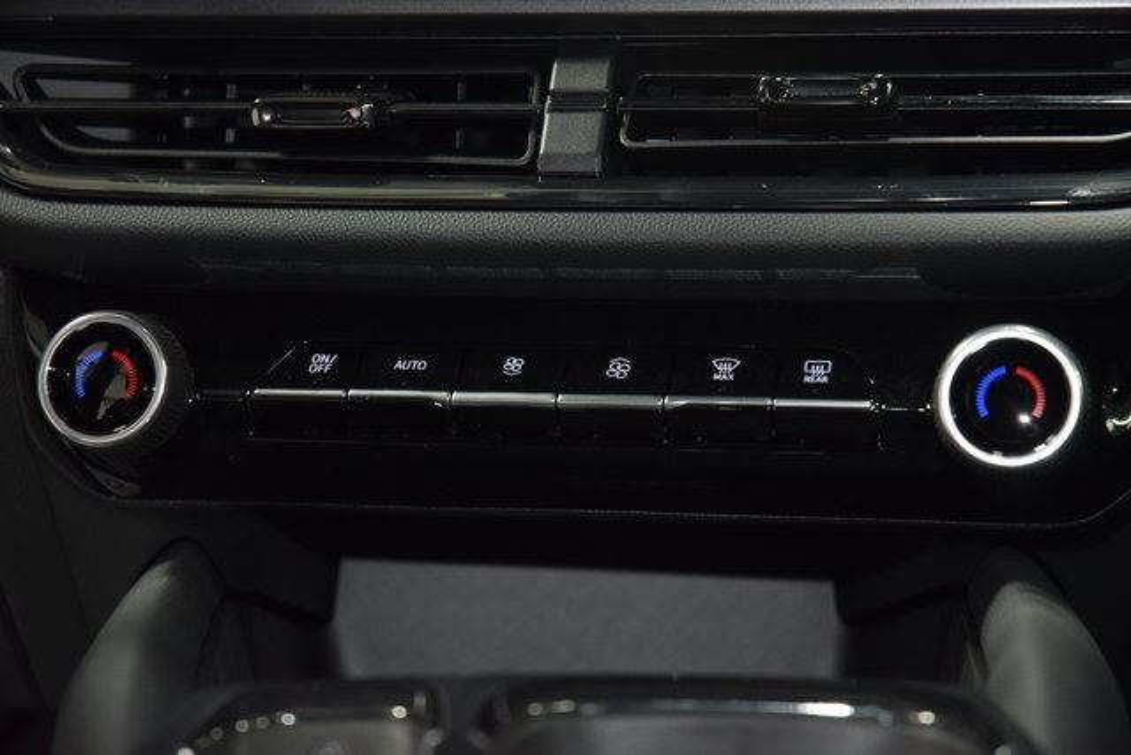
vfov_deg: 13.0
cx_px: 566
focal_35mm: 105
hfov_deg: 19.5
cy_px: 378
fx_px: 3299
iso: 1400
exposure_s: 1/25
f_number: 4.5
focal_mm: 70
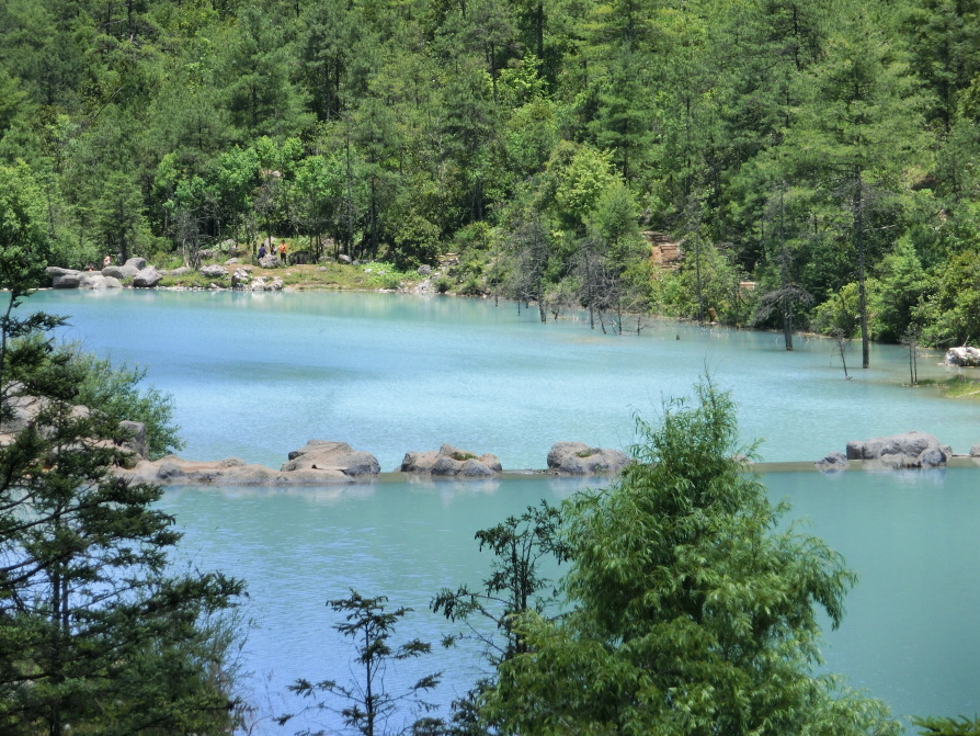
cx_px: 453
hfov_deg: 8.6
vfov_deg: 6.5
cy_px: 405
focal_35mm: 229
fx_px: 6485
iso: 80
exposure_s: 1/250
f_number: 5.8
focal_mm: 35.34
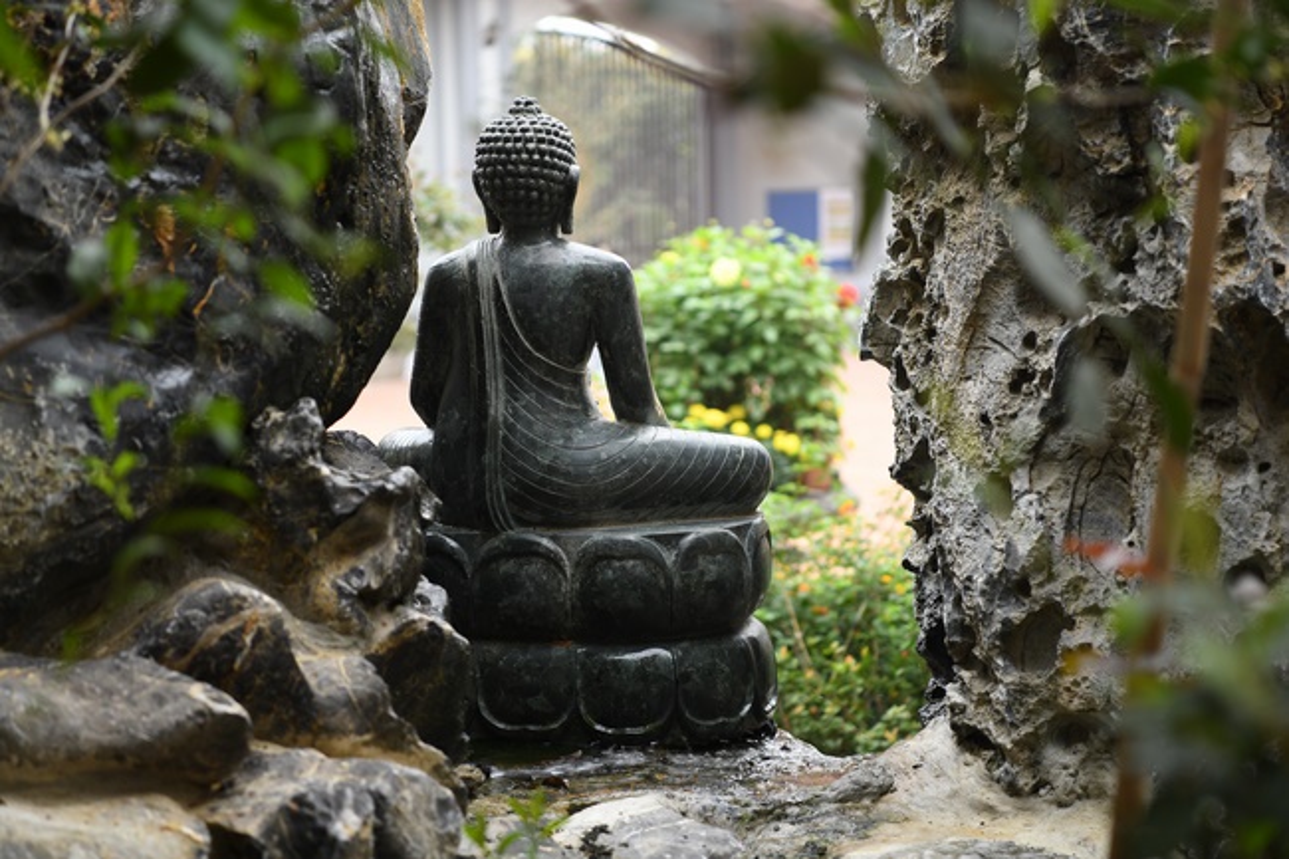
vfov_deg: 19.4
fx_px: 2506
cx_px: 644
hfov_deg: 28.9
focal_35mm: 70
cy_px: 430
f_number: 2.8
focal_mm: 70
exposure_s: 1/200
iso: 640
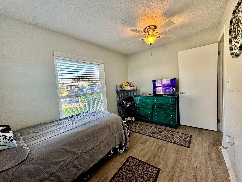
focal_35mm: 14
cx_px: 121
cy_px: 91
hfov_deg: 102.1
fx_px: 98
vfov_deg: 85.7
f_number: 2.2
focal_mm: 2.22
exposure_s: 1/90
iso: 100
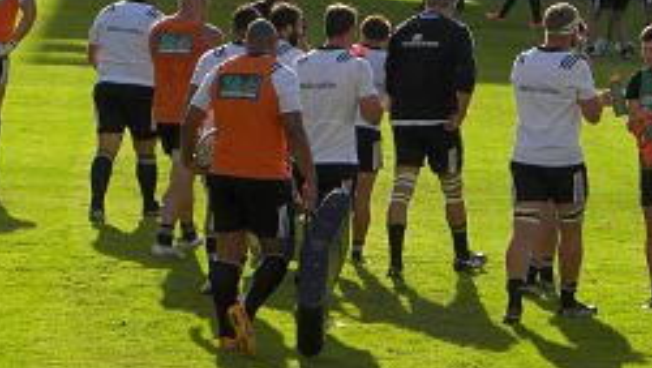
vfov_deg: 3.6
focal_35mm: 337
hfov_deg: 6.4
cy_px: 65
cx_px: 475
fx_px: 5830
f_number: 5.6
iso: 64
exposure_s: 1/294
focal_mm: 23
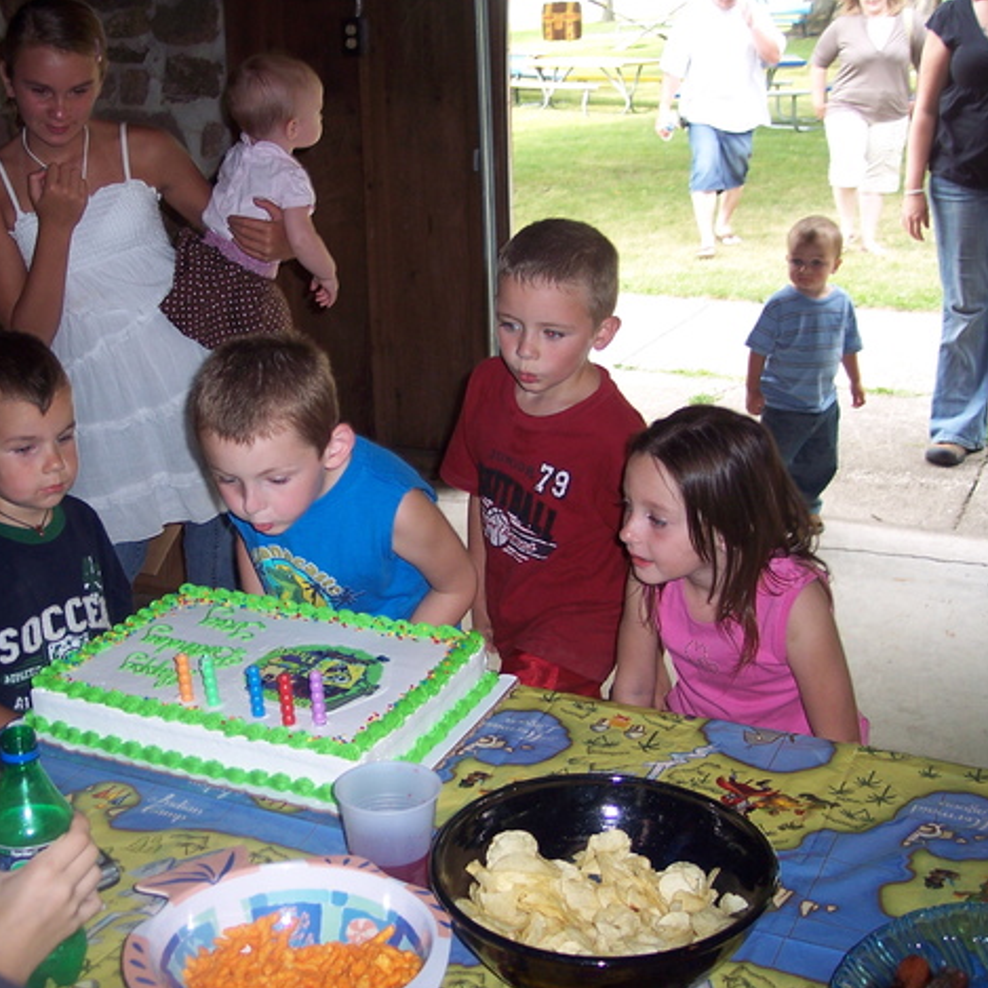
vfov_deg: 36.1
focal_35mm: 47
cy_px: 491
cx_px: 322
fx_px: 1518
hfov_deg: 35.7
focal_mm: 8
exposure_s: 1/60
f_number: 2.8
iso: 100
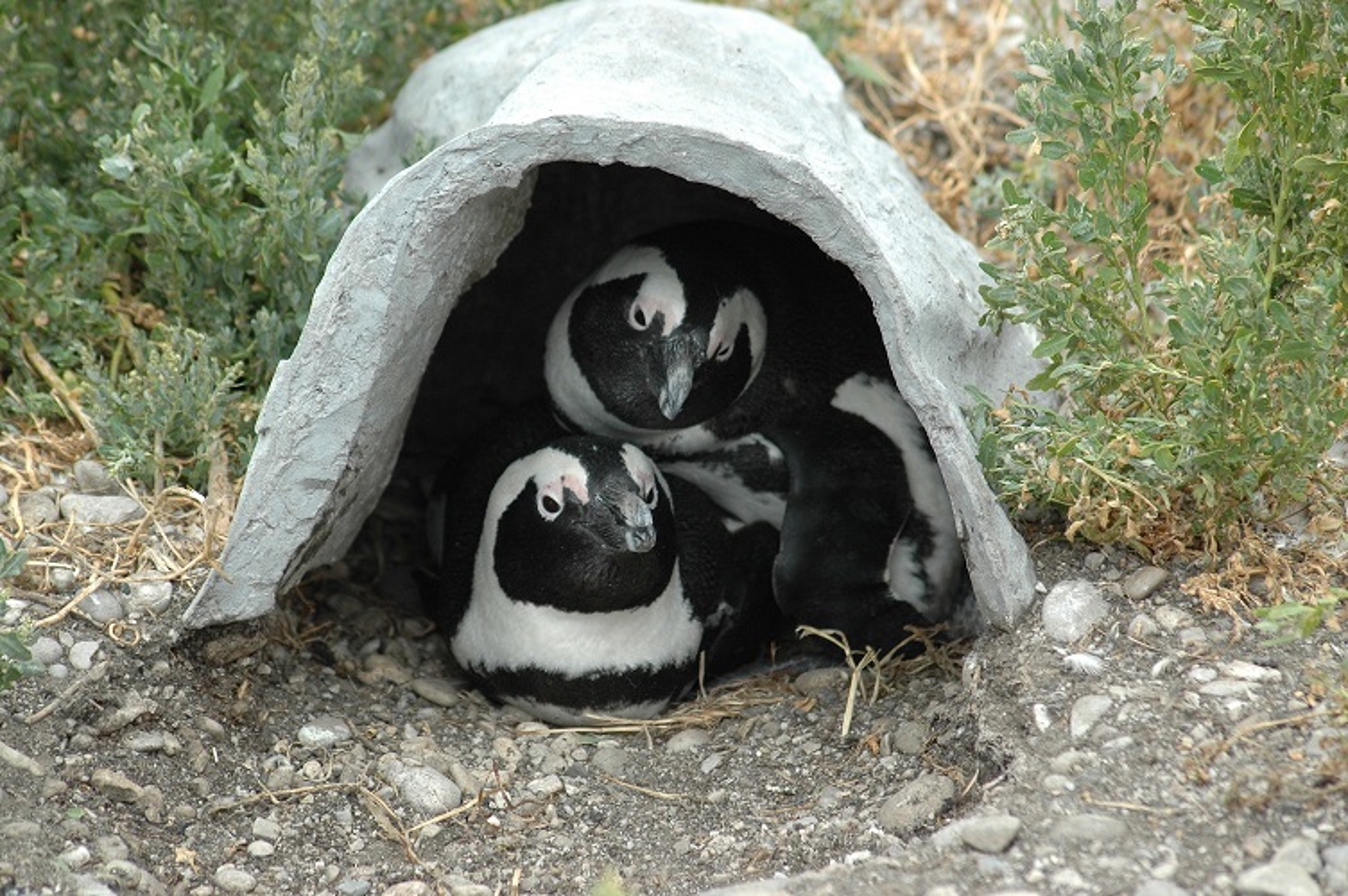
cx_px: 674
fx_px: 6734
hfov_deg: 11.4
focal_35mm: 180
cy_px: 448
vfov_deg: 7.6
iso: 250
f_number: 5
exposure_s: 1/400
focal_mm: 120
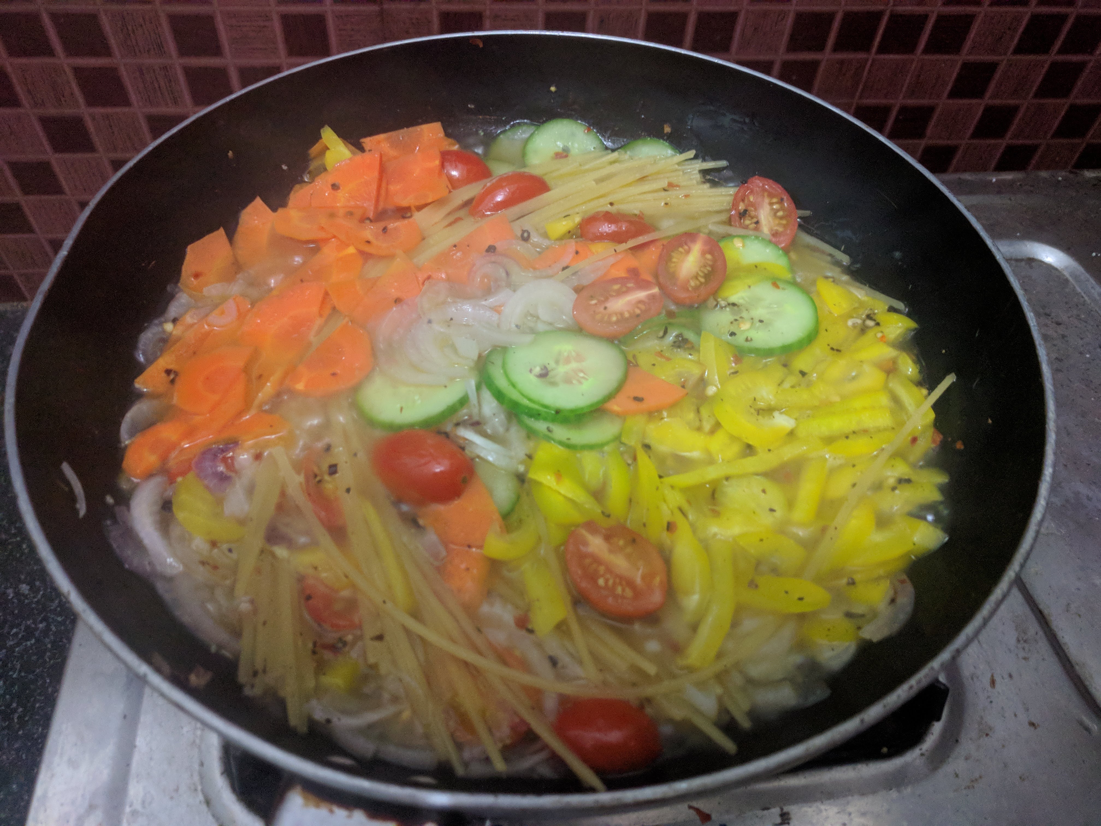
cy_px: 413
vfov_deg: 53.1
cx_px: 550
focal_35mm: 26
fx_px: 827
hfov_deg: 67.3
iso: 1390
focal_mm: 4.67
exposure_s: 1/19.8
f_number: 2
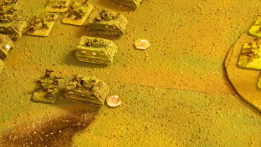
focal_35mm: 114
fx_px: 789
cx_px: 130
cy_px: 53
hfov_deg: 18.8
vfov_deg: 10.6
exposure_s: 1/4
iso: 400
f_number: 3.7
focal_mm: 10.99
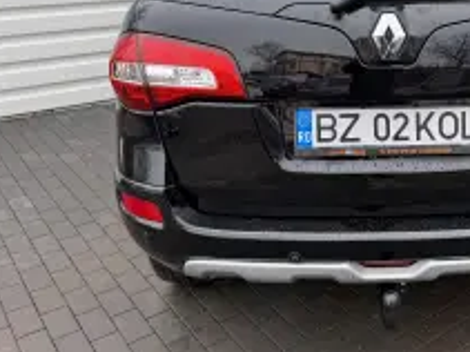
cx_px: 385
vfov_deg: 34.6
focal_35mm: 41
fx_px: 556
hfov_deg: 43.4
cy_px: 107
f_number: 1.78
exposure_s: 1/121
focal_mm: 6.76
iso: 64
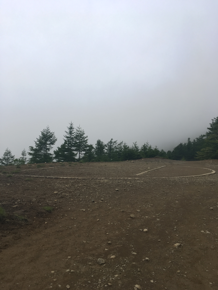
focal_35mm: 29
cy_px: 145
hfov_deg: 48.2
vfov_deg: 61.7
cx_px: 109
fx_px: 244
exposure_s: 1/420
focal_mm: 4.15
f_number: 2.2
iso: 25
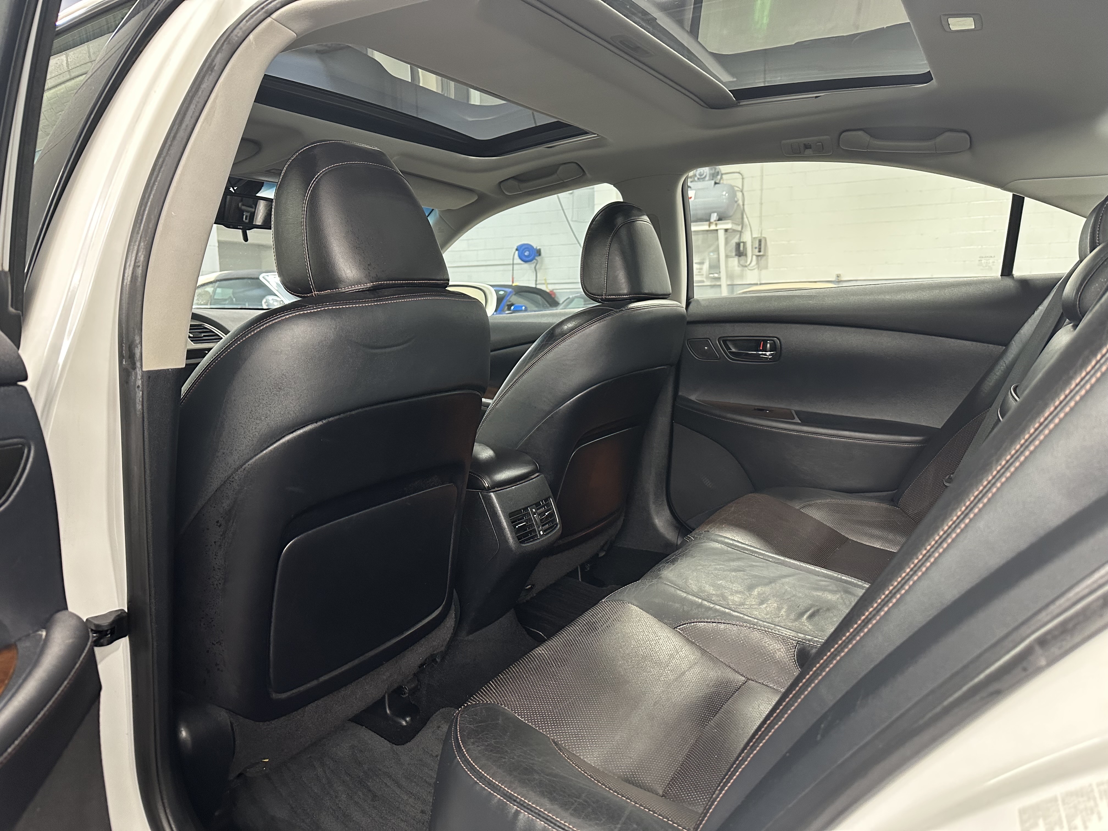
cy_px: 416
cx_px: 554
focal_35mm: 24
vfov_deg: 56.8
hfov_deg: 71.6
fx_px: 768
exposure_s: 1/60
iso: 400
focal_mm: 6.86
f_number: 1.78
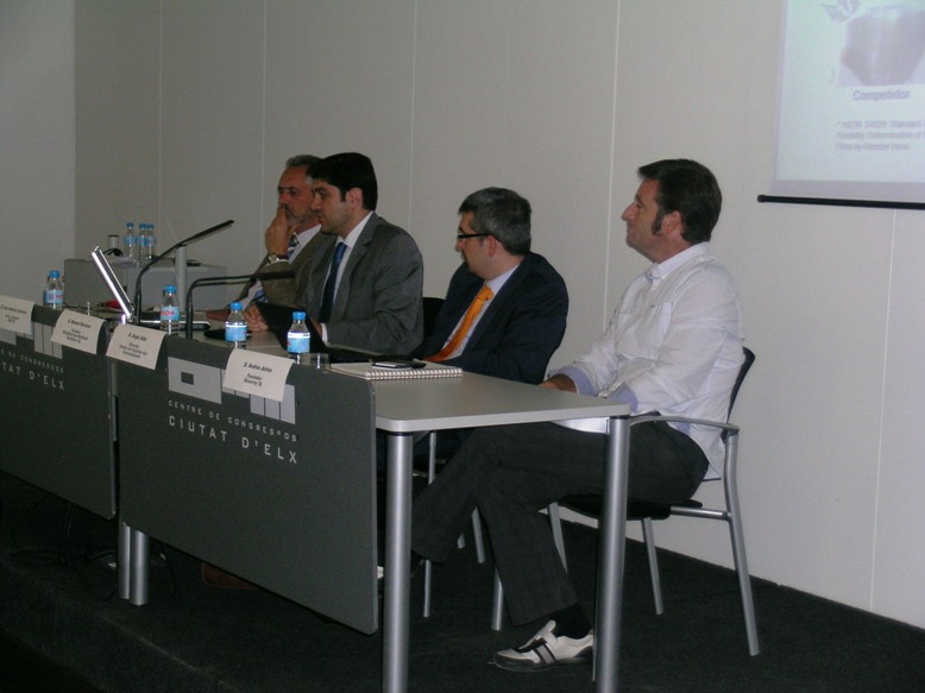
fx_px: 1736
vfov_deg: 22.6
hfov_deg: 29.8
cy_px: 346
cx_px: 462
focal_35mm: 65
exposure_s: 1/121
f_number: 3.8
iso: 120
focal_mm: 13.5
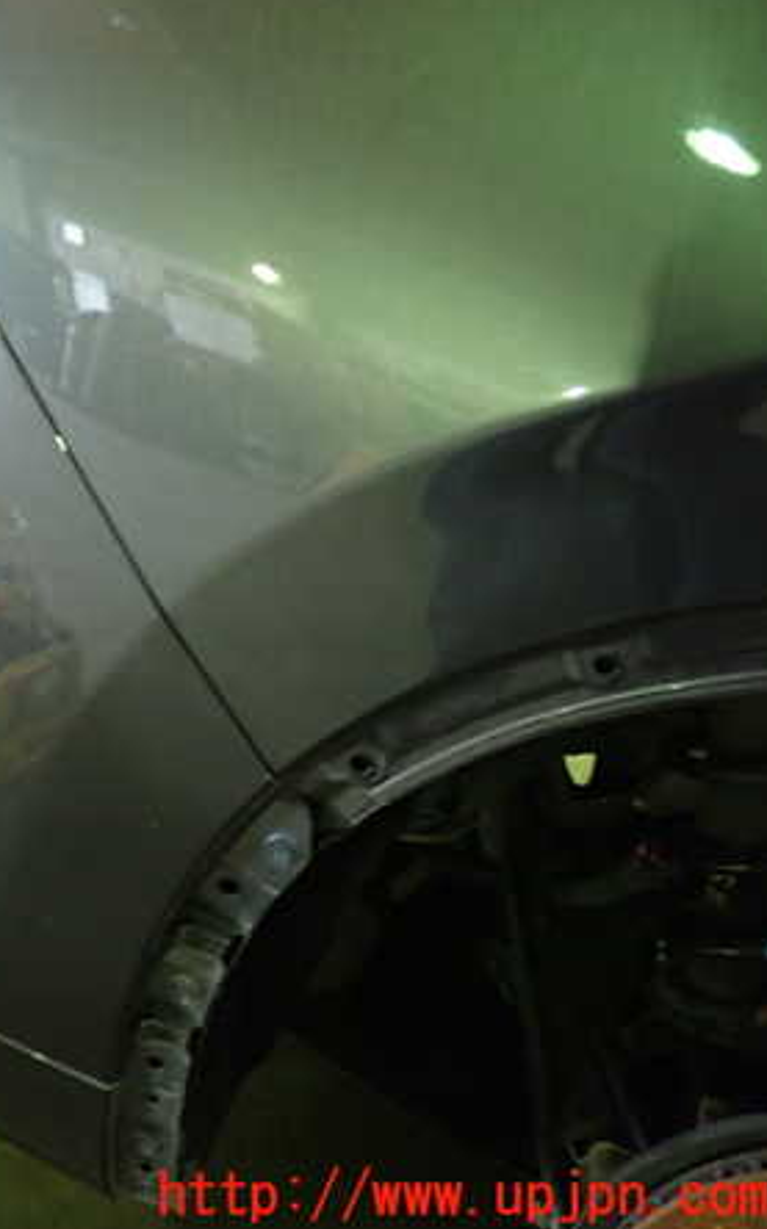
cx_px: -47
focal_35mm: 43
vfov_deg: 46.2
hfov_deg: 27.6
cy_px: 609
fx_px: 1440
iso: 800
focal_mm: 5.4
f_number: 2.3
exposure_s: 1/25
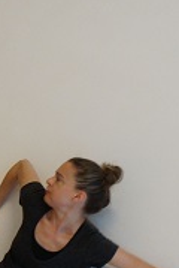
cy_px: 74
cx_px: -130
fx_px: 1048
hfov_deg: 9.4
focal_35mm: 141
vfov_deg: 14.5
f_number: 4
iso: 1250
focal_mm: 26
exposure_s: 1/60
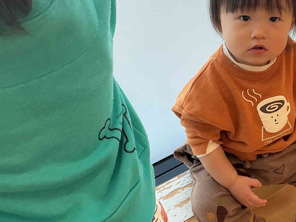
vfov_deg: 24.0
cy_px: 93
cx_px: 261
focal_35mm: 61
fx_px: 522
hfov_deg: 30.4
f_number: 1.8
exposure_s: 1/100
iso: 20
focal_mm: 3
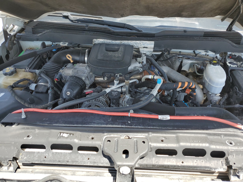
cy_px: 91
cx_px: 122
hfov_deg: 67.3
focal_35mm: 26
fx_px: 183
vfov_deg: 53.1
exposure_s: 1/769
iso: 50
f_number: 1.5
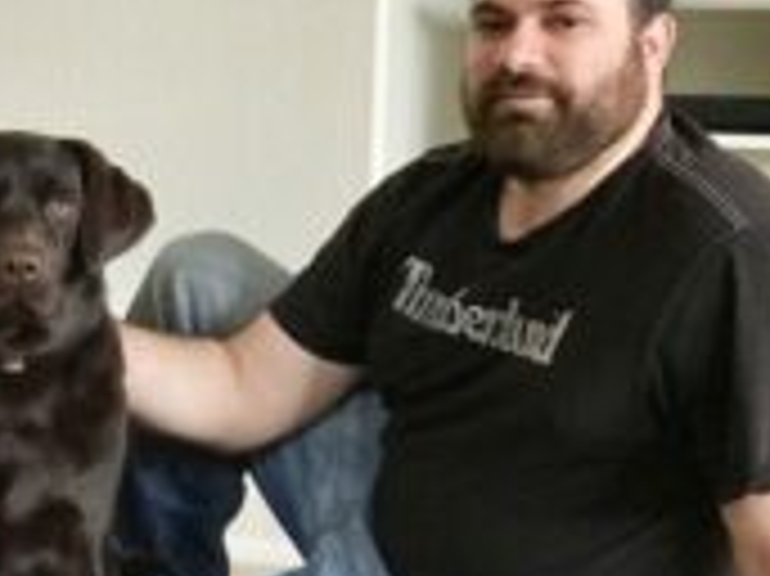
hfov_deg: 15.4
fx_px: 2801
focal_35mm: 126
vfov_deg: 11.7
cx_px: 2
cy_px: 310
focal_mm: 6.6
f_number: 2.8
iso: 500
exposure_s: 1/60
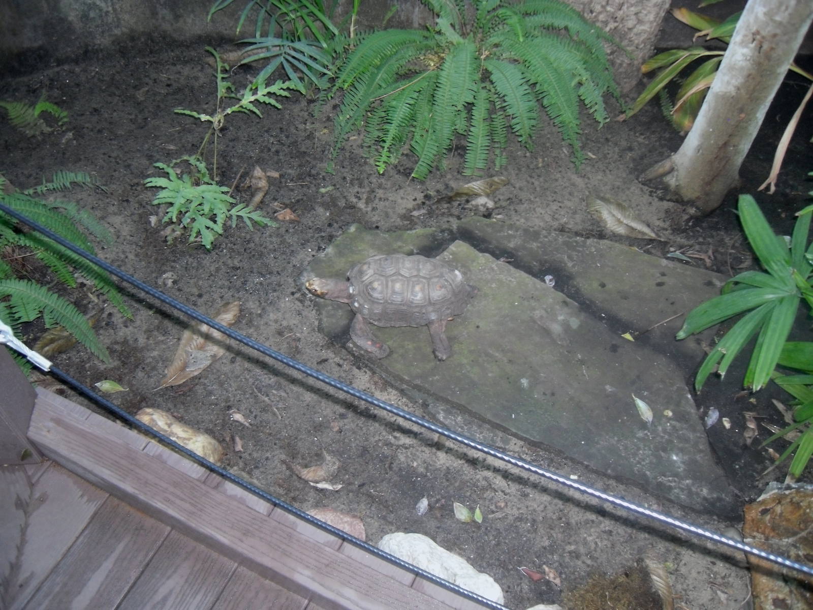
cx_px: 406
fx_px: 799
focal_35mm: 34
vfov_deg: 41.8
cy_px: 305
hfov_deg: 54.0
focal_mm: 6
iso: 400
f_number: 2.8
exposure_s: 1/45
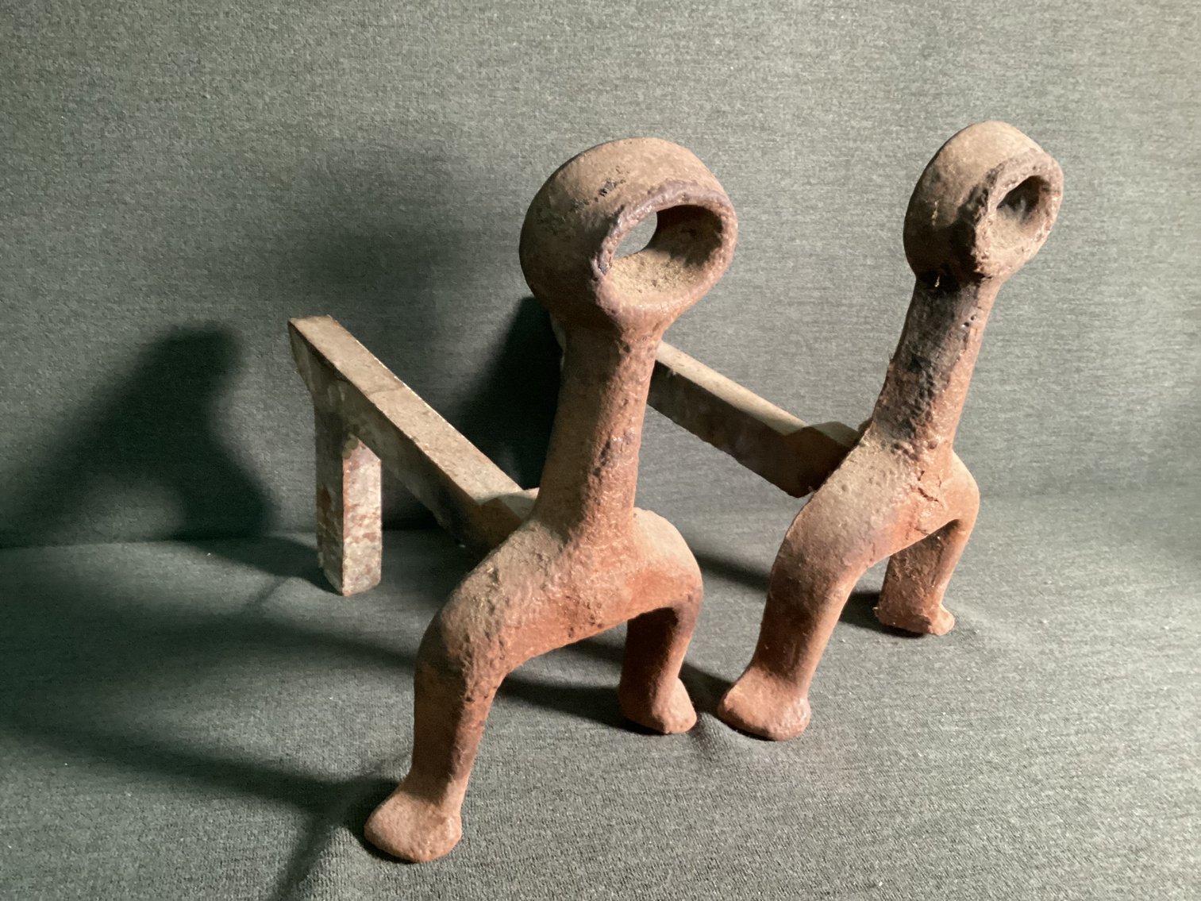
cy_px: 450
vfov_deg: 45.4
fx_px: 1076
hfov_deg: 58.3
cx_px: 600
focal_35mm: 31
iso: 500
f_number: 2.4
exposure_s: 1/30
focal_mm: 3.3
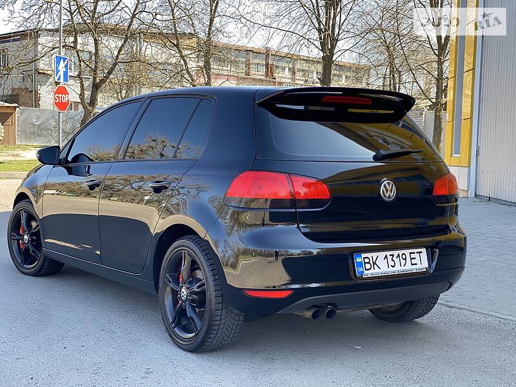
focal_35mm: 52
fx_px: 775
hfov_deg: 36.8
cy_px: 194
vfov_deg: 28.0
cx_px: 258
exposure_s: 1/122
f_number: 2
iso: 25
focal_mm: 6
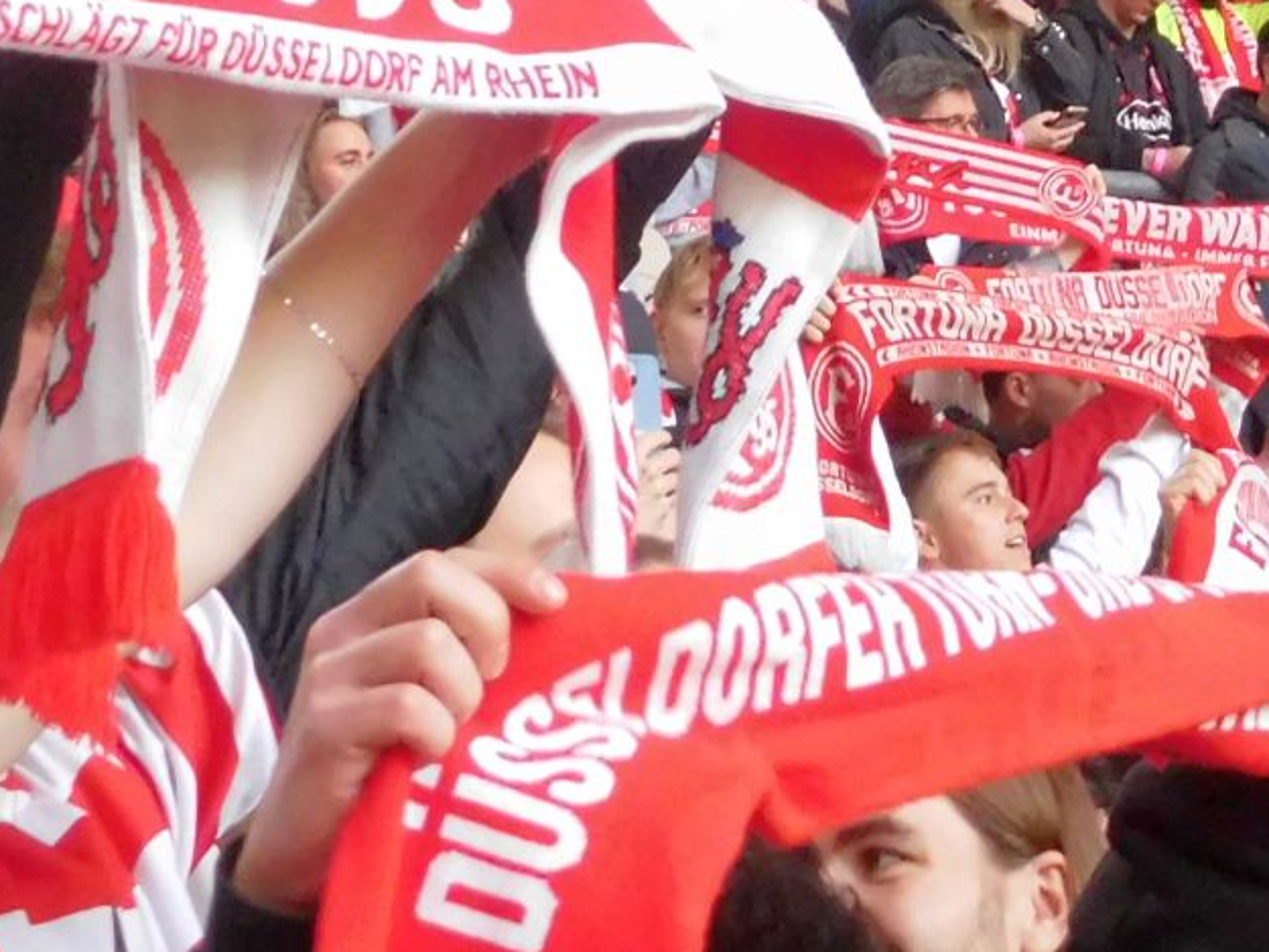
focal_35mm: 144
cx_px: 851
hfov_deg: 13.7
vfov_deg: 10.1
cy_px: -302
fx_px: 5280
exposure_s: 1/60
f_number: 4
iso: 720
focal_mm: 8
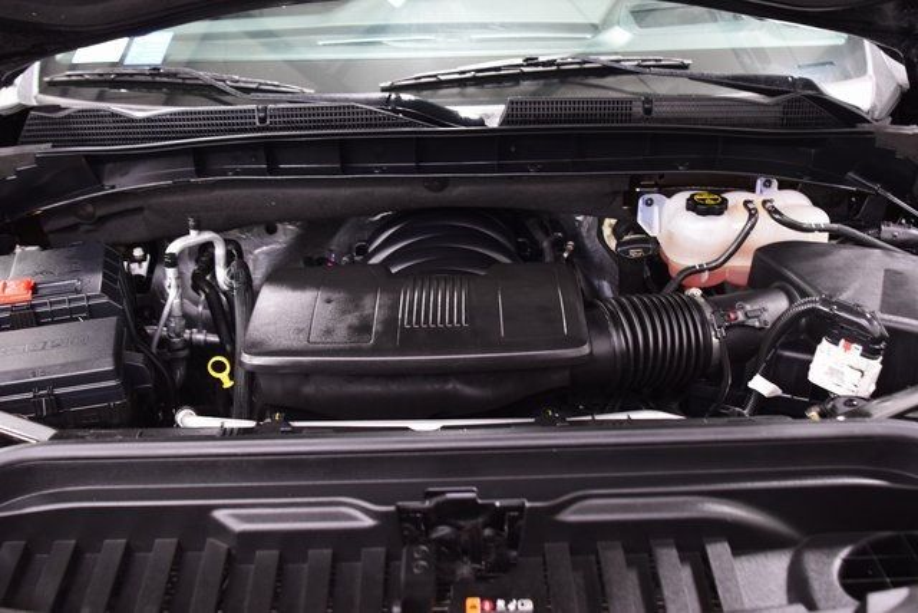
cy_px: 306
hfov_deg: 53.1
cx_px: 459
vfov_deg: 36.9
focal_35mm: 36
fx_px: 918
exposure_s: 1/30
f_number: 2.8
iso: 1600
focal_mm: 24
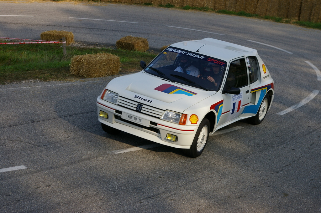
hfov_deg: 24.6
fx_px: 735
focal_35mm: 82
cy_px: 106
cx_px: 160
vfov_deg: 16.5
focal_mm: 55
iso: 200
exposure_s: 1/250
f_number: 9.5
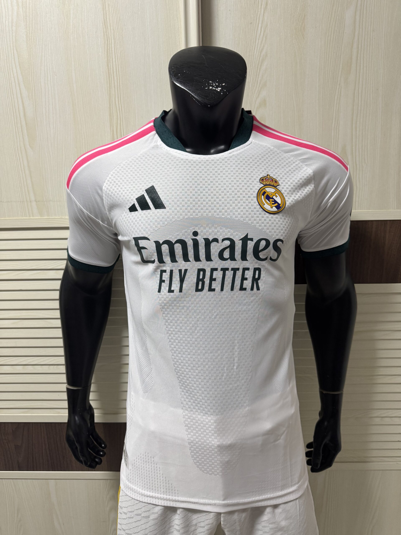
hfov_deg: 56.8
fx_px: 371
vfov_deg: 71.6
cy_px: 268
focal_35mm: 24
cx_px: 200
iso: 200
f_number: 1.78
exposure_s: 1/78
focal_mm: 6.76
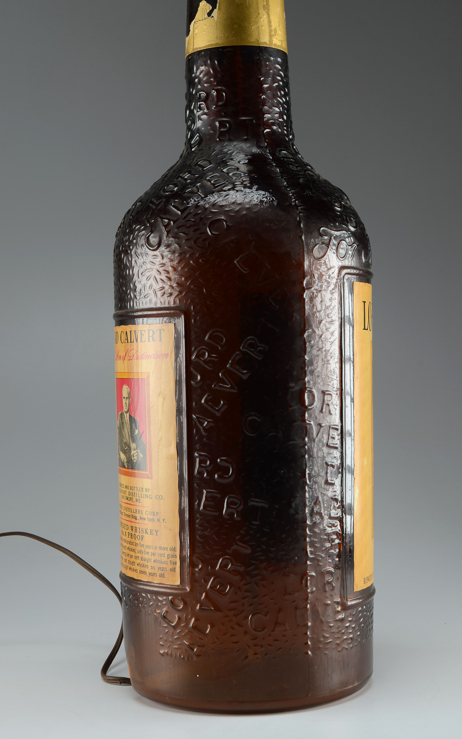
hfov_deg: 21.3
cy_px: 372
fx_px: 1229
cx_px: 252
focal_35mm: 61
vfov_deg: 33.5
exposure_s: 1/80
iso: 100
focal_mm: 38
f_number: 13
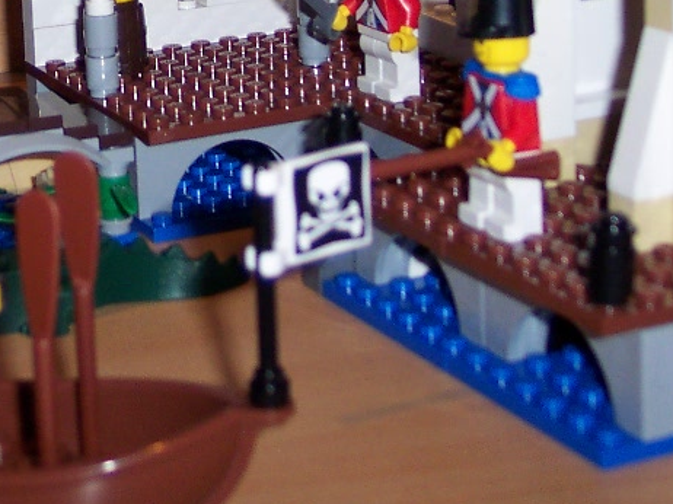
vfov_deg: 13.5
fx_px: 2060
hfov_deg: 18.0
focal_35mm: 106
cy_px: -114
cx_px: -26
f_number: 2.8
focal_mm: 8
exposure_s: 1/30
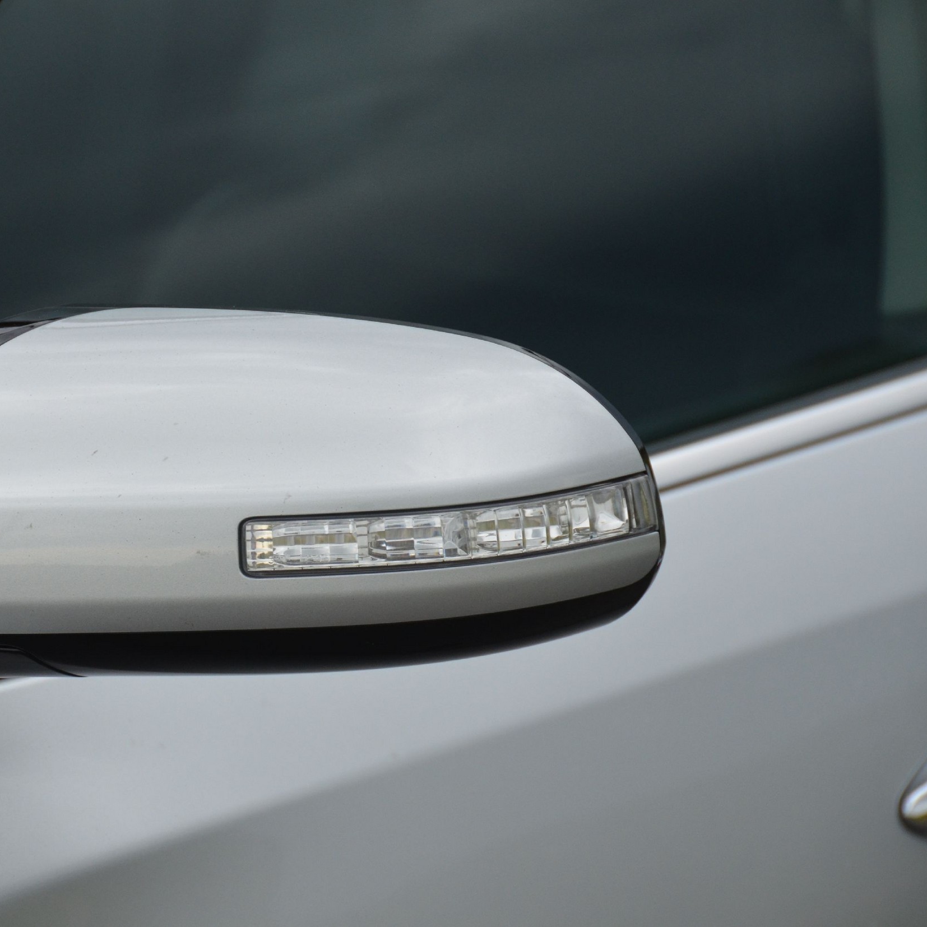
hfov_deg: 7.0
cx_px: 259
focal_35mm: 250
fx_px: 7574
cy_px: 464
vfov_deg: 7.0
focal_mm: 130
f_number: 5.6
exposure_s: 1/800
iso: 800
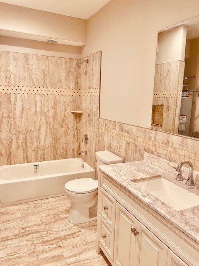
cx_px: 100
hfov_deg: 53.1
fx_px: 199
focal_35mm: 26
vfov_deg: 67.3
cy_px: 133
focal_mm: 4.25
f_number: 1.8
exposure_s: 1/60
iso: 160
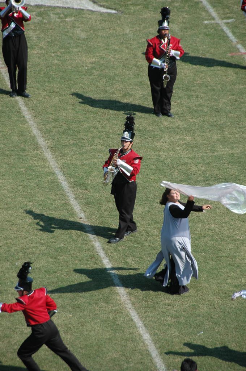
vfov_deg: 6.9
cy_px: 186
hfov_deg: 4.6
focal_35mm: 300
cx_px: 123
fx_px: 3083
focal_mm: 200
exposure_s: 1/640
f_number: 6.3
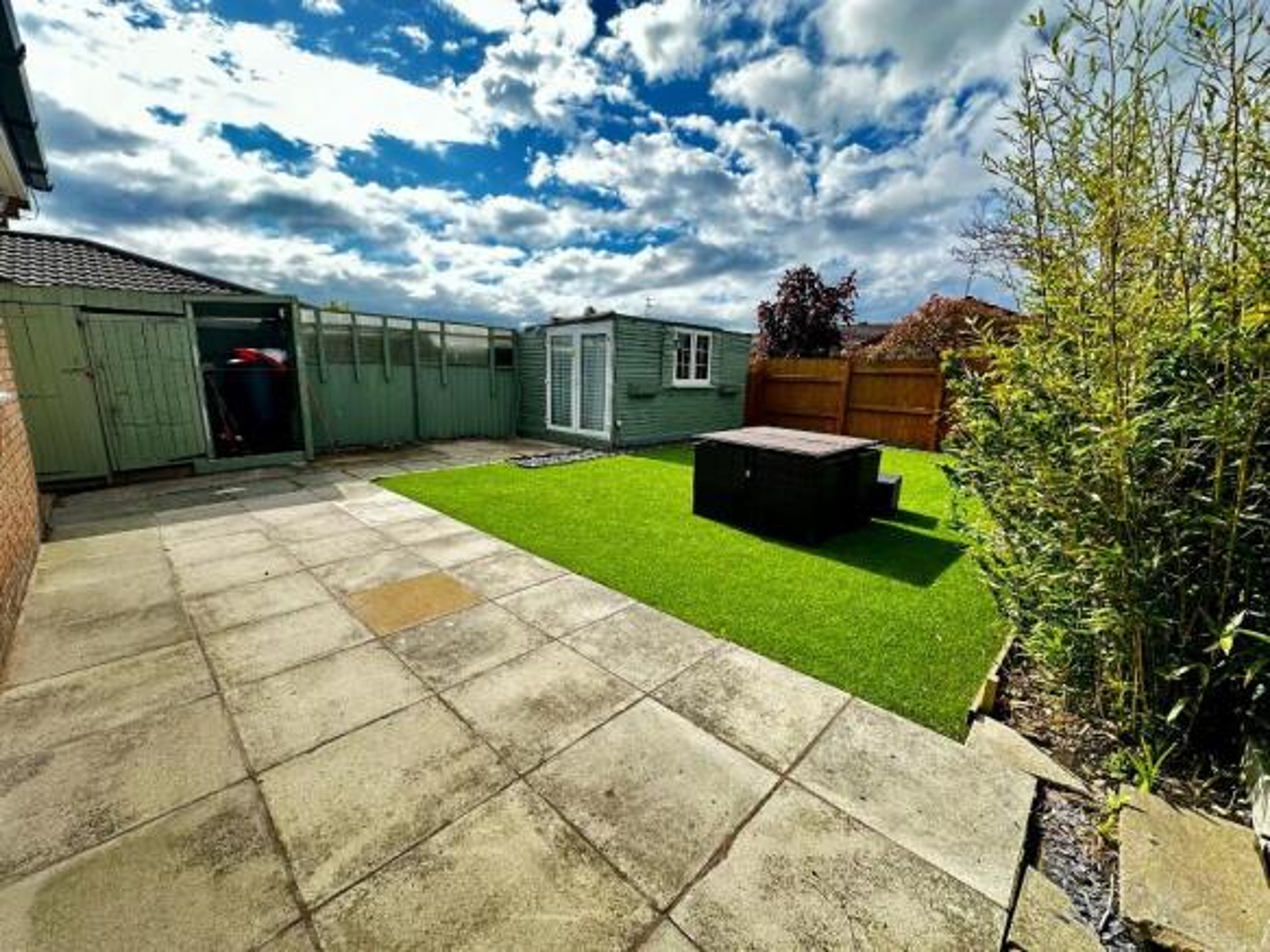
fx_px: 514
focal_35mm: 14
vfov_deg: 85.7
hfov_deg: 102.1
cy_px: 476
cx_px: 635
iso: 40
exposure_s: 1/764
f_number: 2.2
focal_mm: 2.22
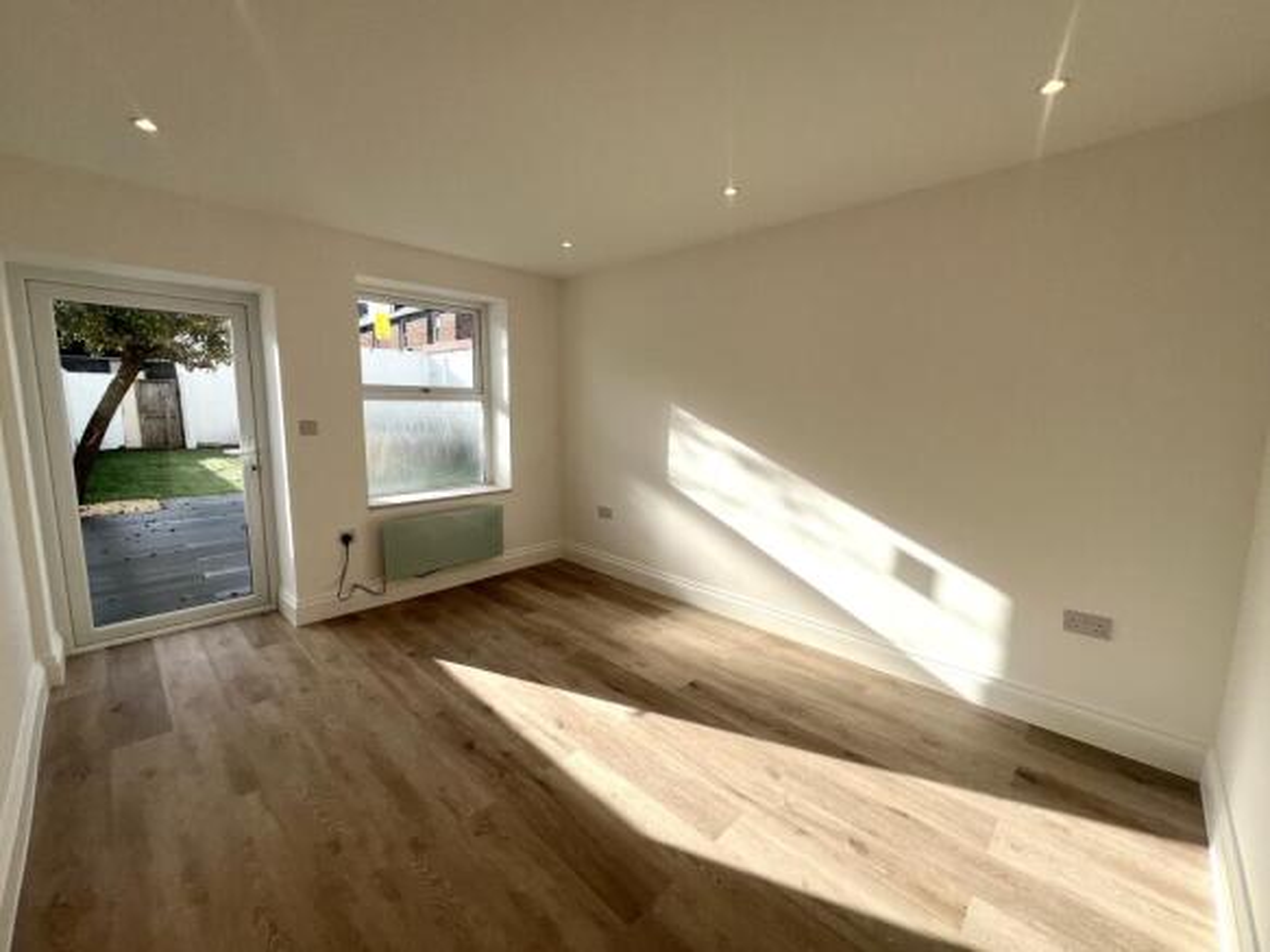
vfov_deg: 89.9
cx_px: 635
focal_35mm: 13
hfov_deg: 106.2
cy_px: 476
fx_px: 477
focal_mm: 1.57
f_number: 1.8
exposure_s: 1/1155
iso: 32
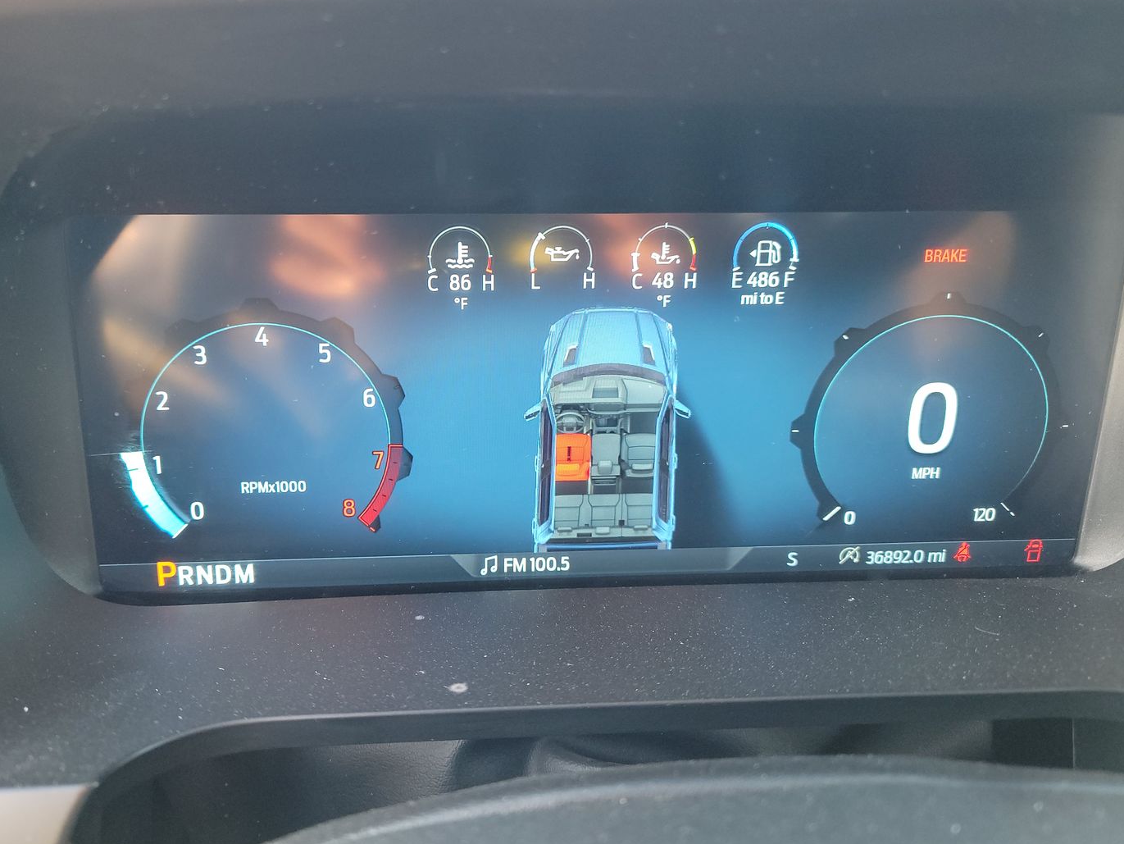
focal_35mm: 28
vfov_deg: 49.7
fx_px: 909
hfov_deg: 63.2
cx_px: 485
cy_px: 387
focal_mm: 6.7
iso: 548
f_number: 1.8
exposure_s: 1/59
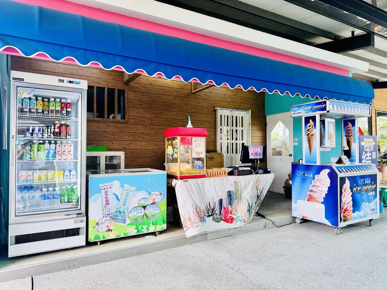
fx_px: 268
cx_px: 194
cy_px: 145
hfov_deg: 71.6
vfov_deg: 56.8
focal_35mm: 24
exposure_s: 1/120
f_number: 1.78
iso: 125
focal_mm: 6.76
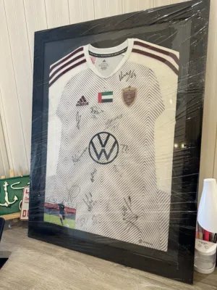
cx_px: 108
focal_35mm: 24
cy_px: 145
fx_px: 201
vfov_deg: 71.6
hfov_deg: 56.8
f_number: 1.78
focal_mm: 6.86
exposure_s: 1/50
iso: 200
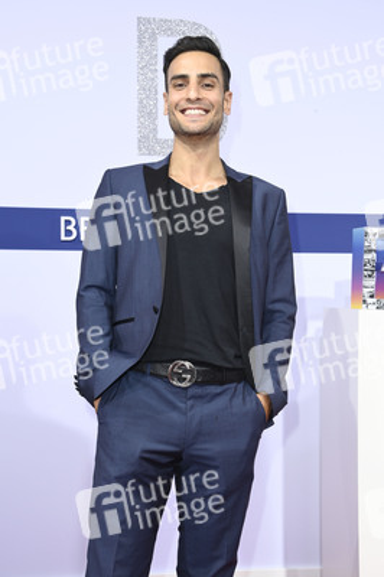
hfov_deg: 24.2
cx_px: 192
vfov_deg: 35.7
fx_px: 897
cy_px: 288
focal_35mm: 56
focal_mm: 56
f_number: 5.6
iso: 1000
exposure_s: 1/200
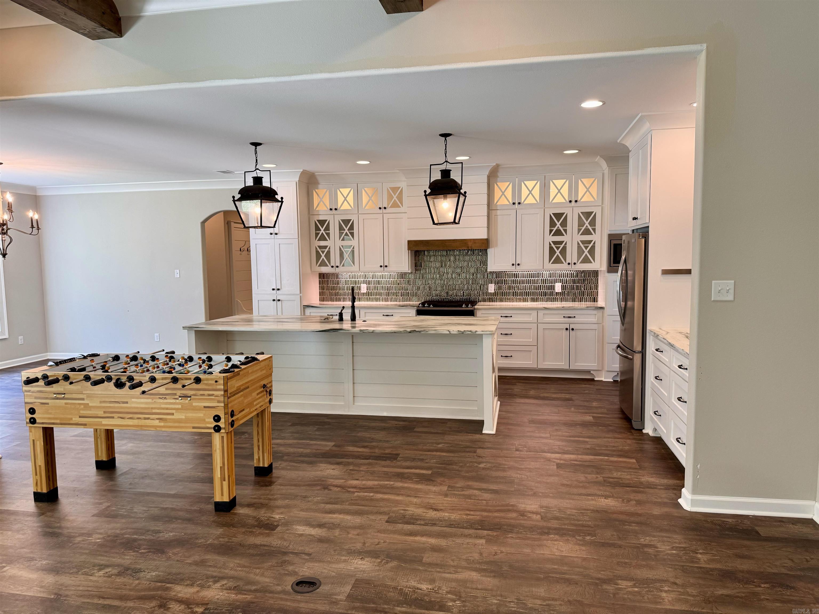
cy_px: 307
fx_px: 568
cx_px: 410
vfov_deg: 56.8
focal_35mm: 24
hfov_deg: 71.6
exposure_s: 1/120
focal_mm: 6.76
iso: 100
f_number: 1.78
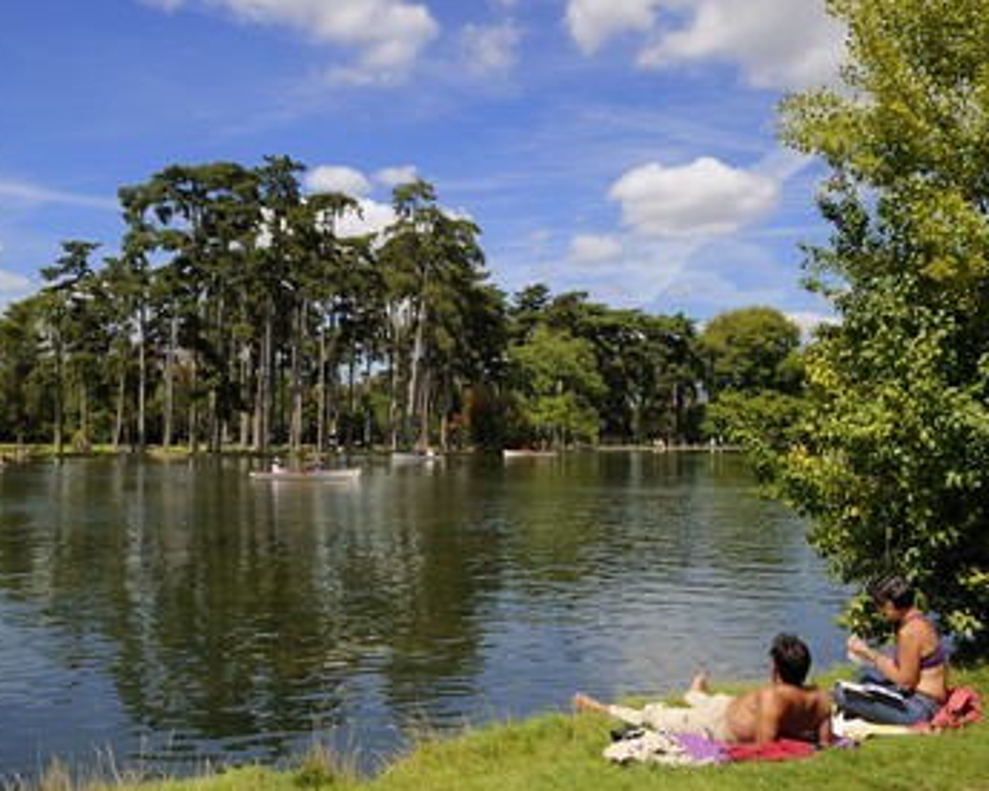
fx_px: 937
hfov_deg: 55.3
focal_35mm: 32
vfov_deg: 45.8
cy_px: 396
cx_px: 398
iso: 200
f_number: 13
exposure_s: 1/160
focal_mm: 28
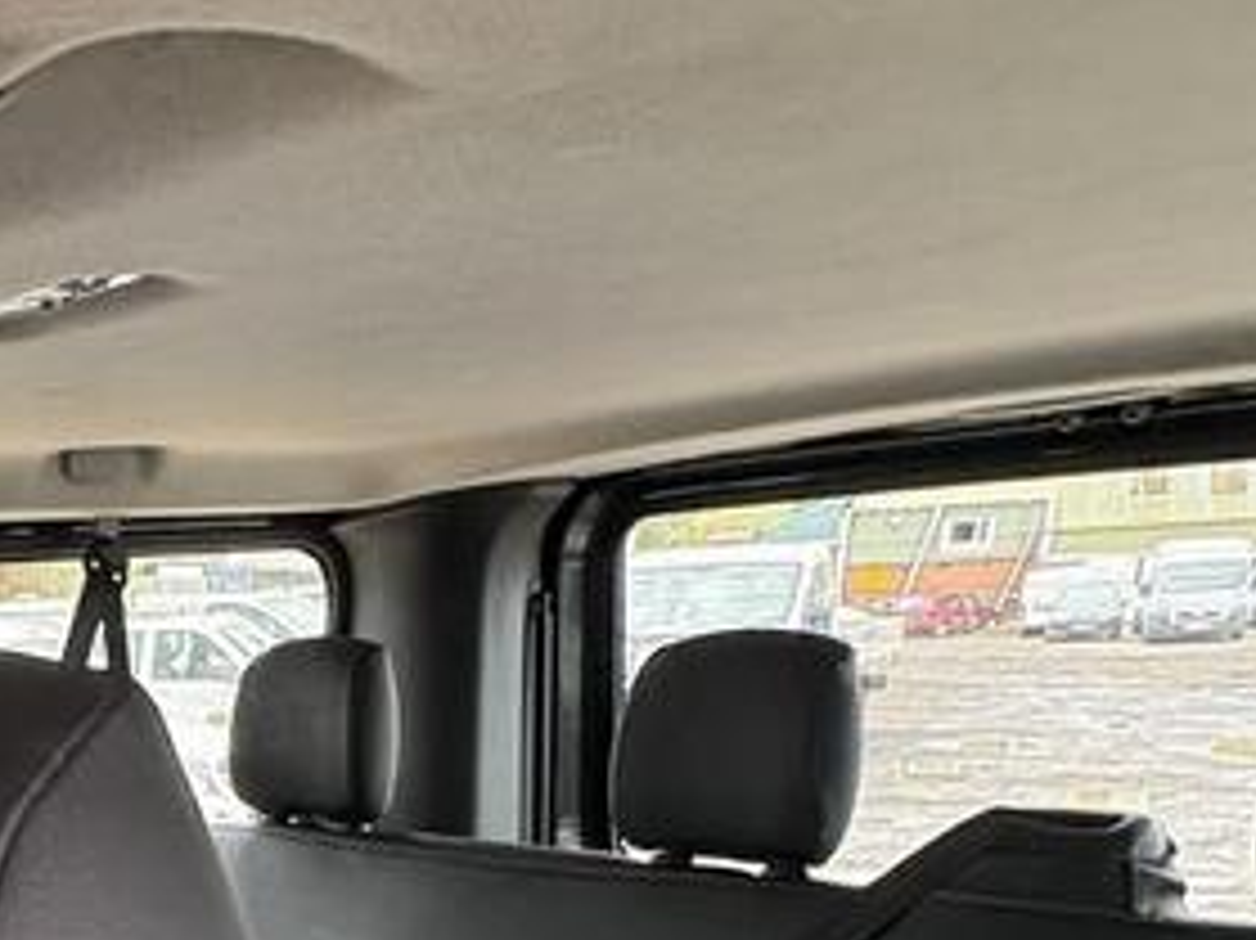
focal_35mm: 45
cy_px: 1138
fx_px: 1632
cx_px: -86
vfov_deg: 28.0
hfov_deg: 36.4
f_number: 2.2
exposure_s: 1/99
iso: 125
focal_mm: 2.22
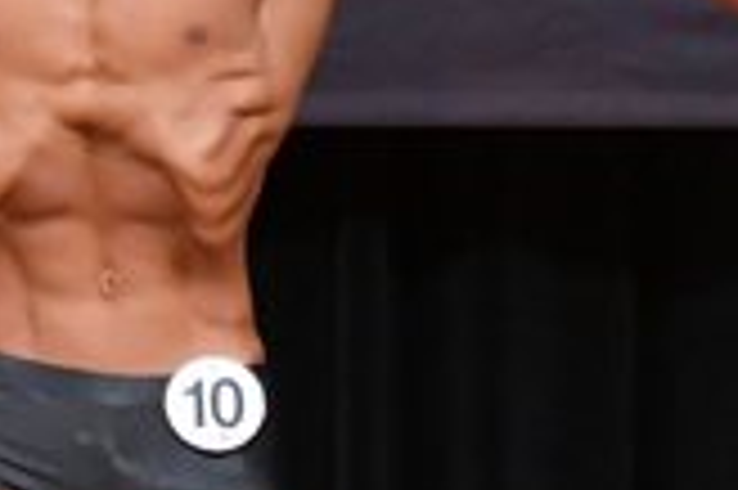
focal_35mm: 1207
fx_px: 24718
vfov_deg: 1.1
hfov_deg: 1.7
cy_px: 490
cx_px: 151
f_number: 5.6
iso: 5000
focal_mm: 170
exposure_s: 1/400
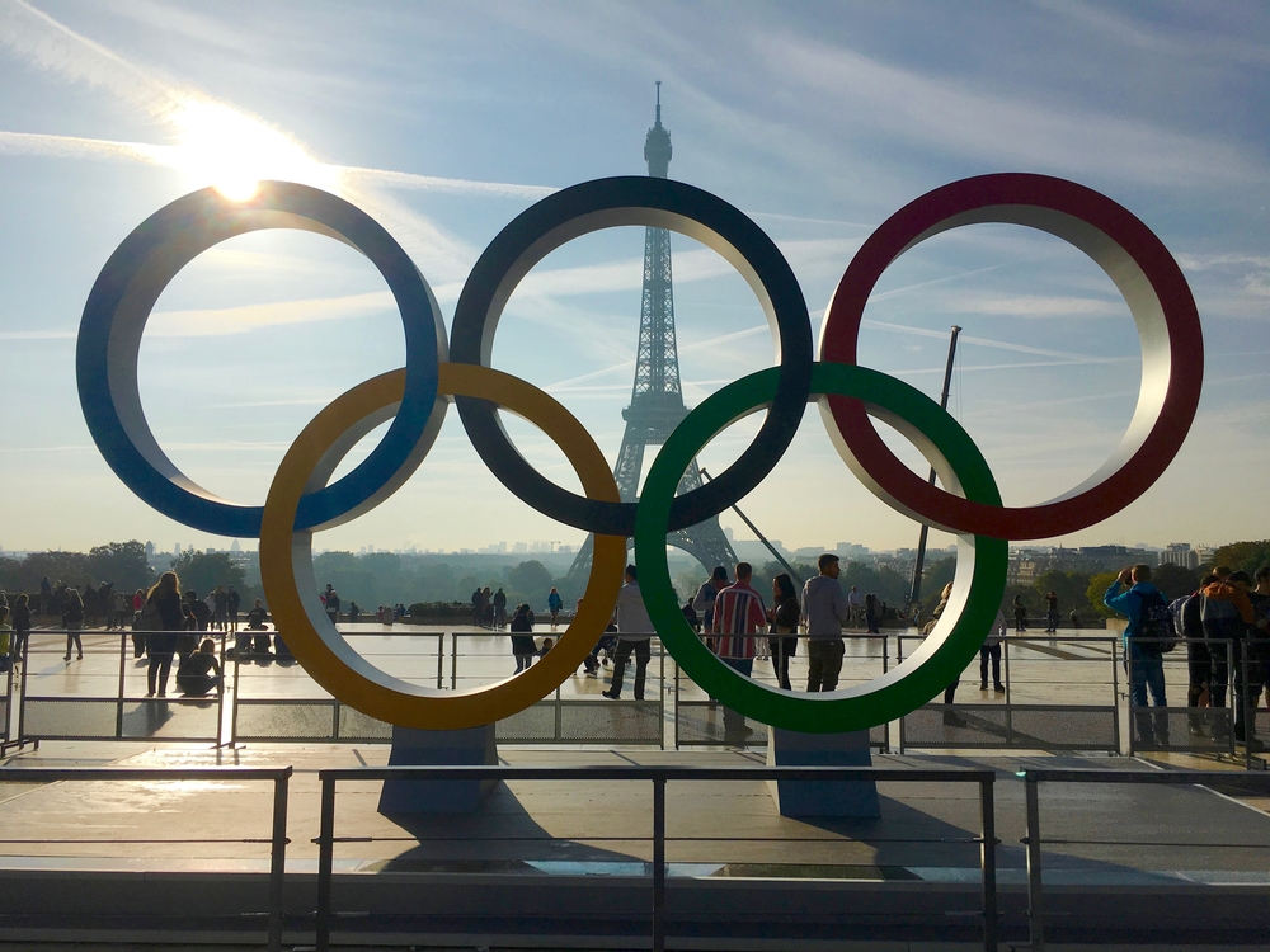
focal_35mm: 29
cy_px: 476
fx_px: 1064
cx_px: 635
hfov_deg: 61.7
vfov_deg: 48.2
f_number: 2.2
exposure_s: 1/8547
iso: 25
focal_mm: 4.15
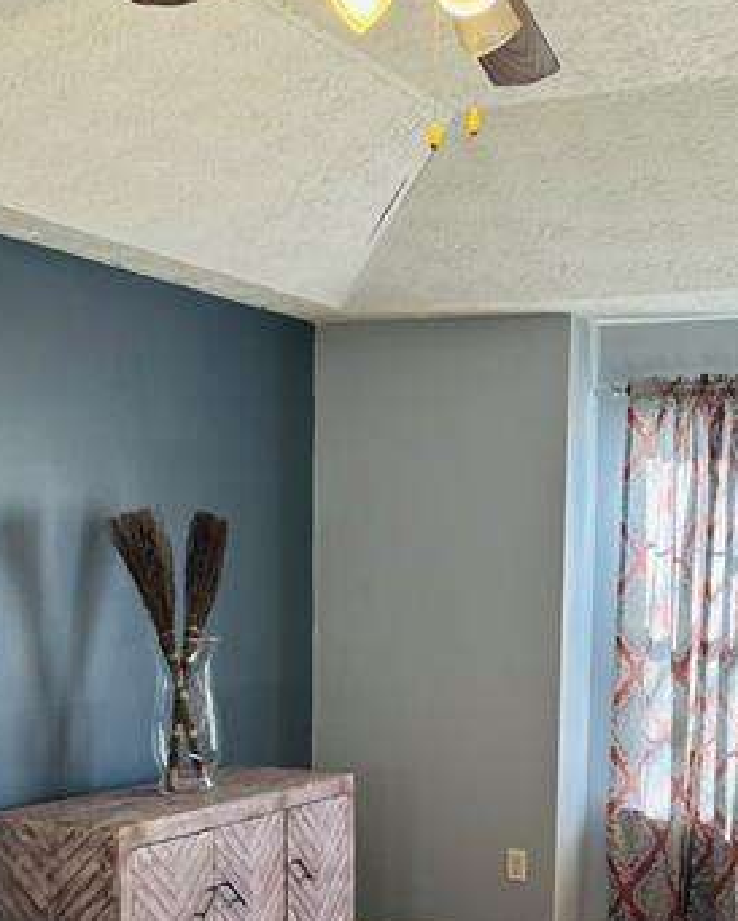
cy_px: 719
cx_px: 498
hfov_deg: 26.5
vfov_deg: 32.2
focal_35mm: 57
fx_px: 1555
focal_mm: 5.7
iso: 80
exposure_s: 1/120
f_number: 1.5
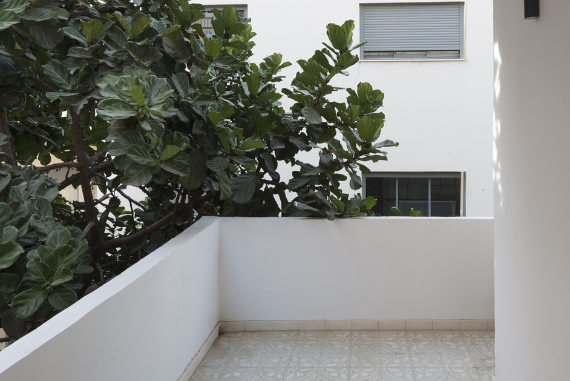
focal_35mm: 35
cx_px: 336
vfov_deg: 37.3
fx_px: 554
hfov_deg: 54.1
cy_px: 116
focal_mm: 22
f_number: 11
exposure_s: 1/6
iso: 100
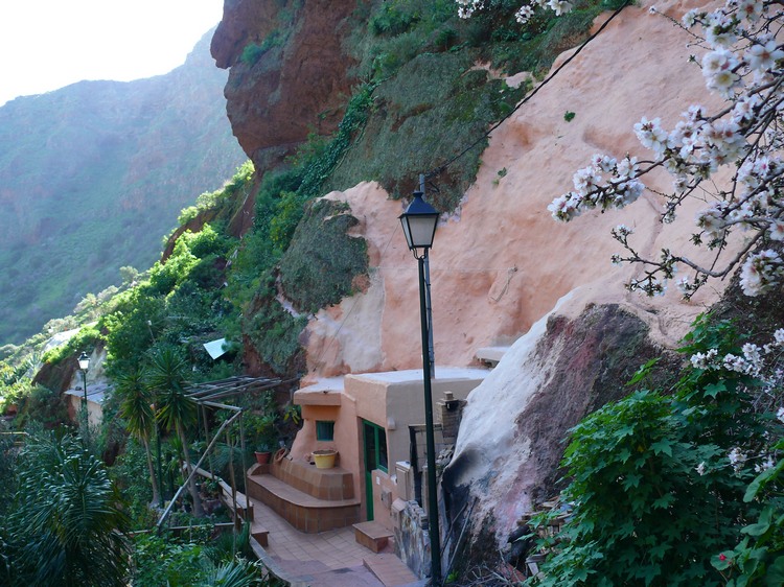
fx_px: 792
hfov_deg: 52.6
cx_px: 392
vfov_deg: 40.7
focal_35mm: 35
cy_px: 294
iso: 100
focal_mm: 7.4
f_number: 2.8
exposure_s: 1/60
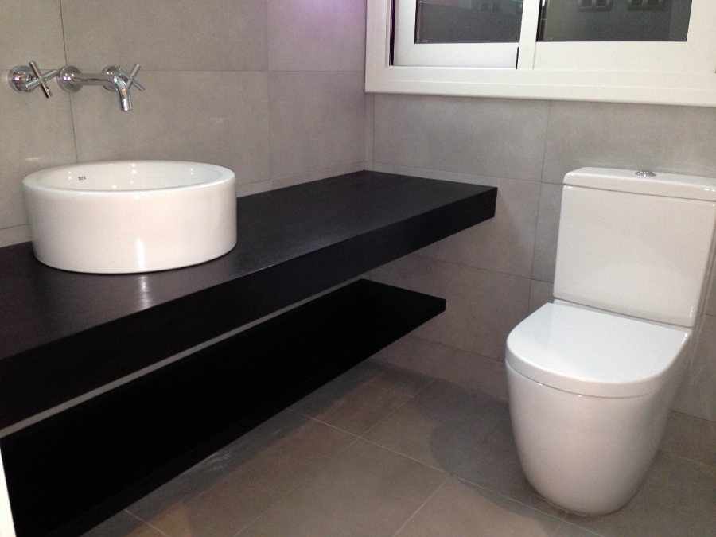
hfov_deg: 55.4
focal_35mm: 33
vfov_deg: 42.9
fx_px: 683
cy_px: 268
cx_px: 358
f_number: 2.4
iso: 200
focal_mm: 4.13
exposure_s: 1/17
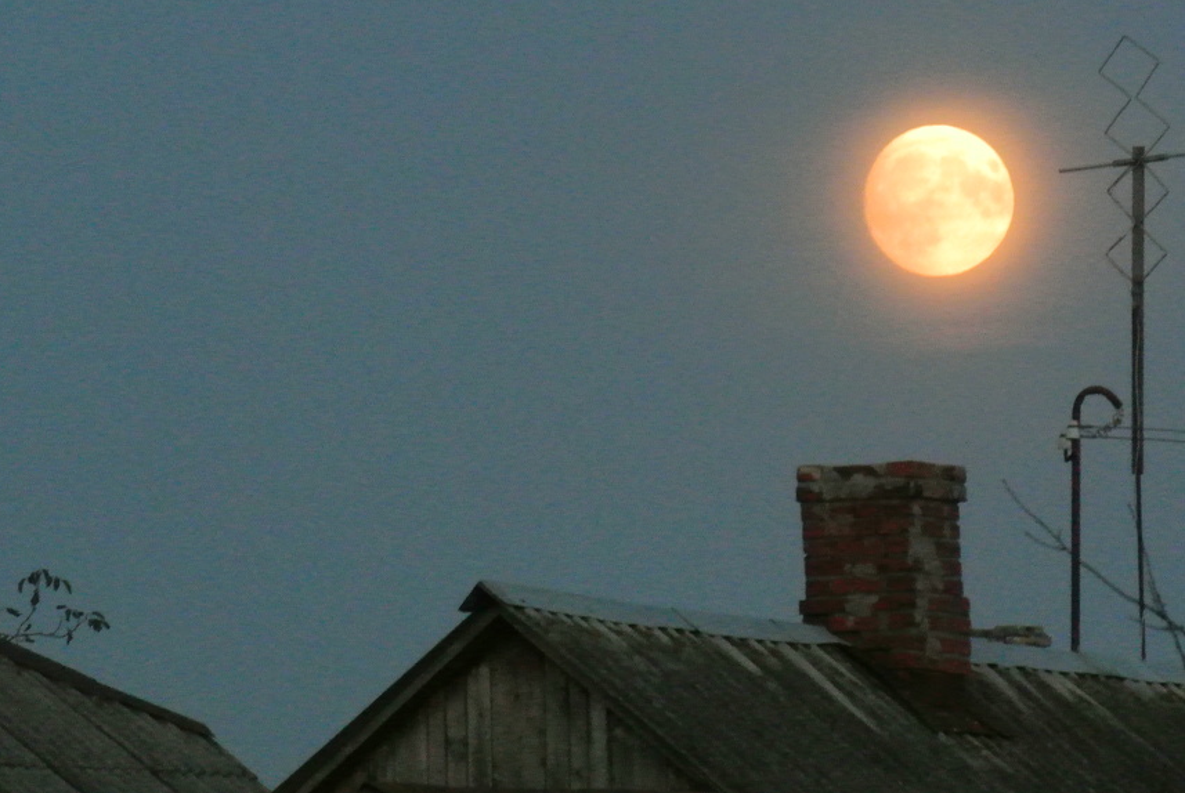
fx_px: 15986
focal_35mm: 485
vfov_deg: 2.8
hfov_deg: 4.2
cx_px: 715
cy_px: 256
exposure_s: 1/60
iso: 3200
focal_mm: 110
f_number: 5.6
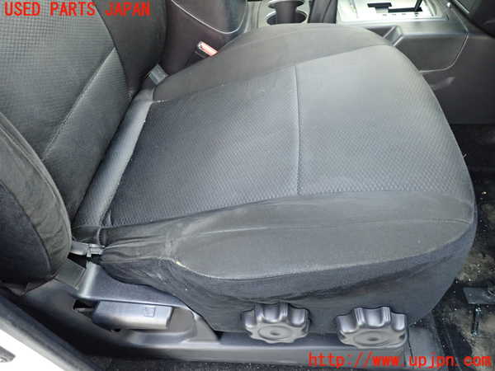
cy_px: 186
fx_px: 357
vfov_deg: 54.9
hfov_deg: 69.4
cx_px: 248
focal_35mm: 25
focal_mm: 4.5
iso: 320
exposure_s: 1/30
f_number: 2
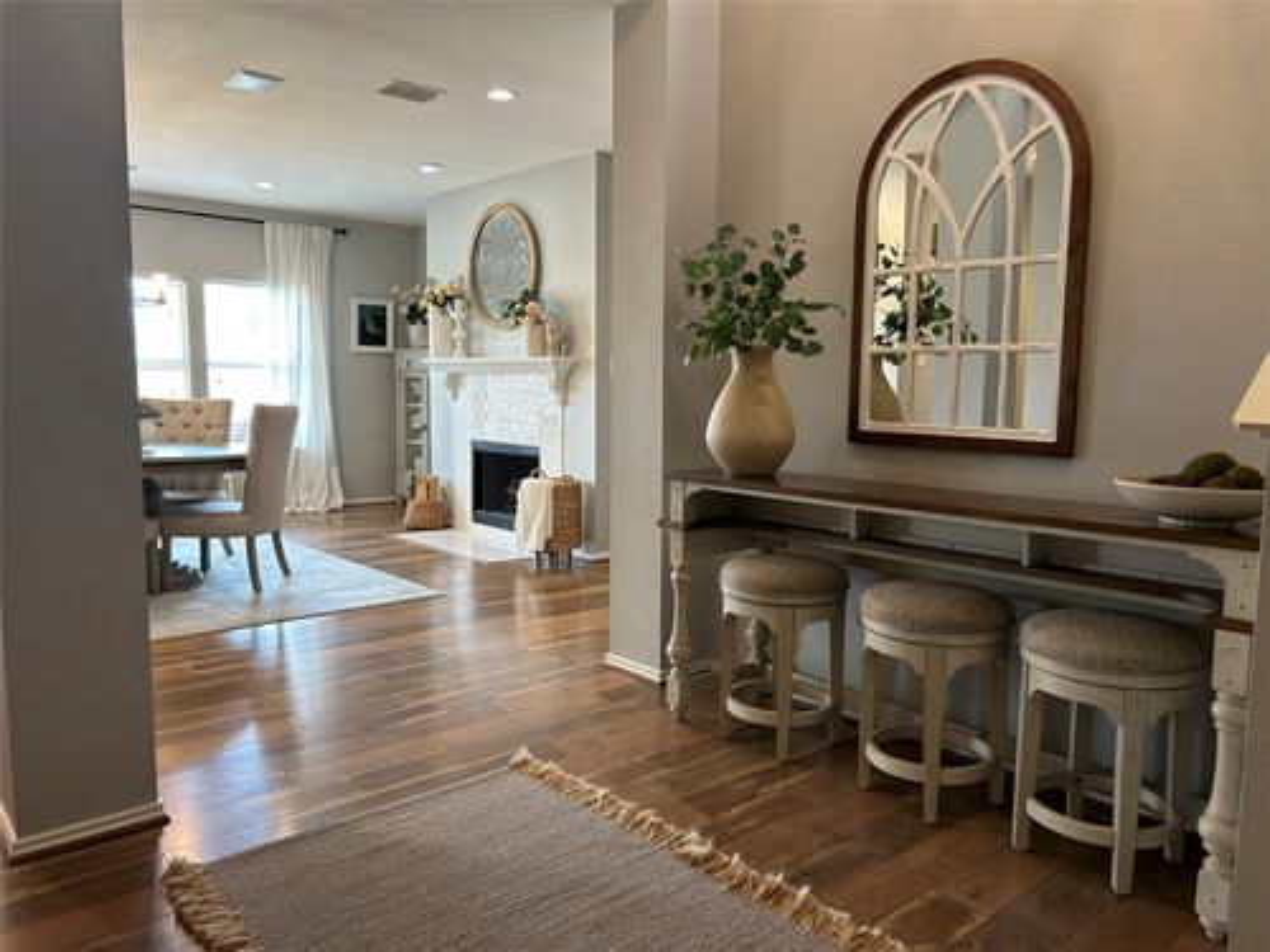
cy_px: 476
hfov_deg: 67.3
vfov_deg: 53.1
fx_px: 954
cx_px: 635
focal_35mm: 26
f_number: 1.5
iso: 80
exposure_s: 1/60
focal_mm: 5.7
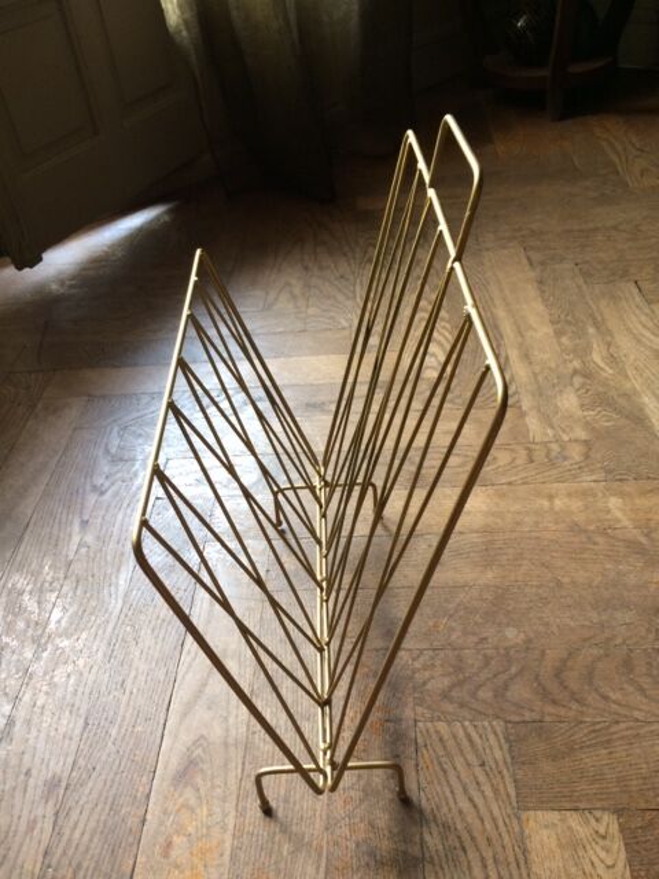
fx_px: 736
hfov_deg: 48.2
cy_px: 440
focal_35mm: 29
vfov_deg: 61.7
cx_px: 330
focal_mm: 4.15
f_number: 2.2
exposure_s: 1/33
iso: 100
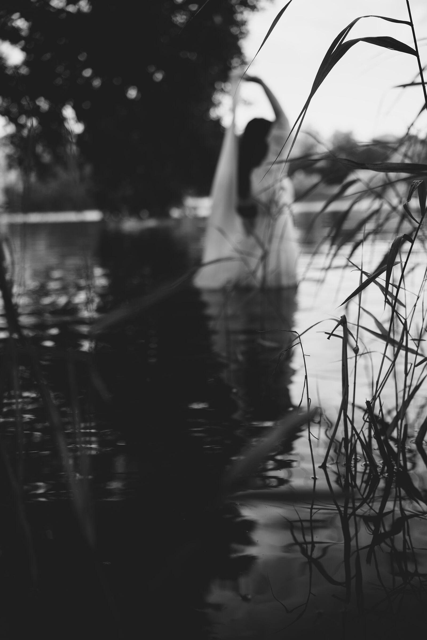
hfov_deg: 37.9
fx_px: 623
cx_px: 214
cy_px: 320
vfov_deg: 54.4
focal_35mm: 35
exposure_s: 1/1000
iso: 160
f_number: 2
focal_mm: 35
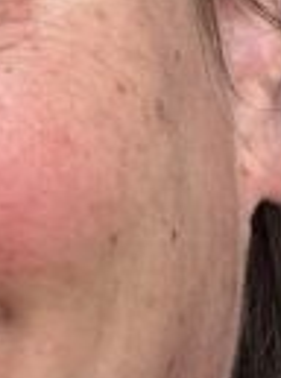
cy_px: -208
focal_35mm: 239
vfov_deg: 8.1
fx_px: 2600
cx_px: -515
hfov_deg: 5.8
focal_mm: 2.69
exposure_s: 1/563
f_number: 1.9
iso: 25
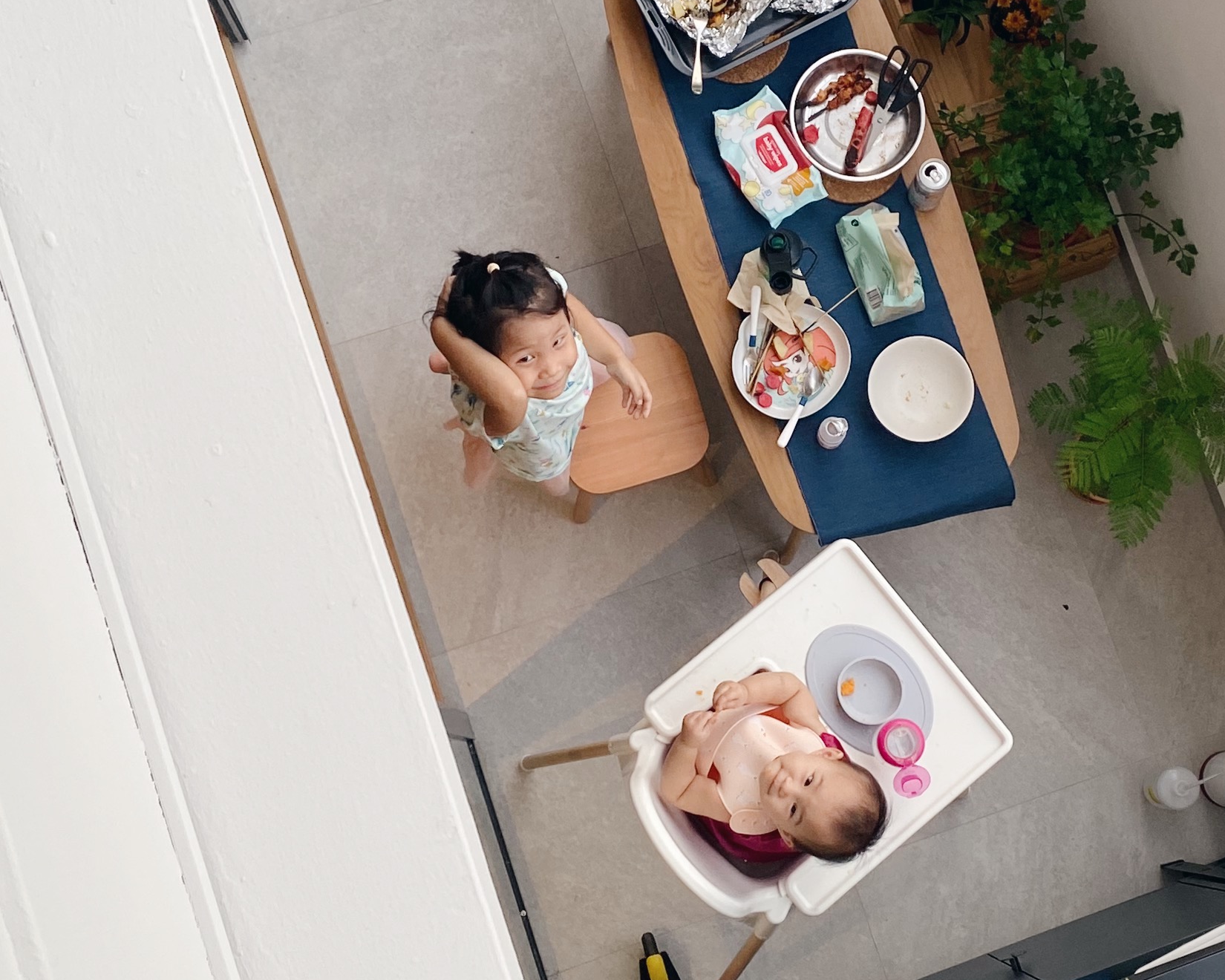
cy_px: 399
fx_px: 2248
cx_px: 802
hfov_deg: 30.3
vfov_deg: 24.6
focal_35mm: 62
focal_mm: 4.25
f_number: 1.8
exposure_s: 1/122
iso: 50
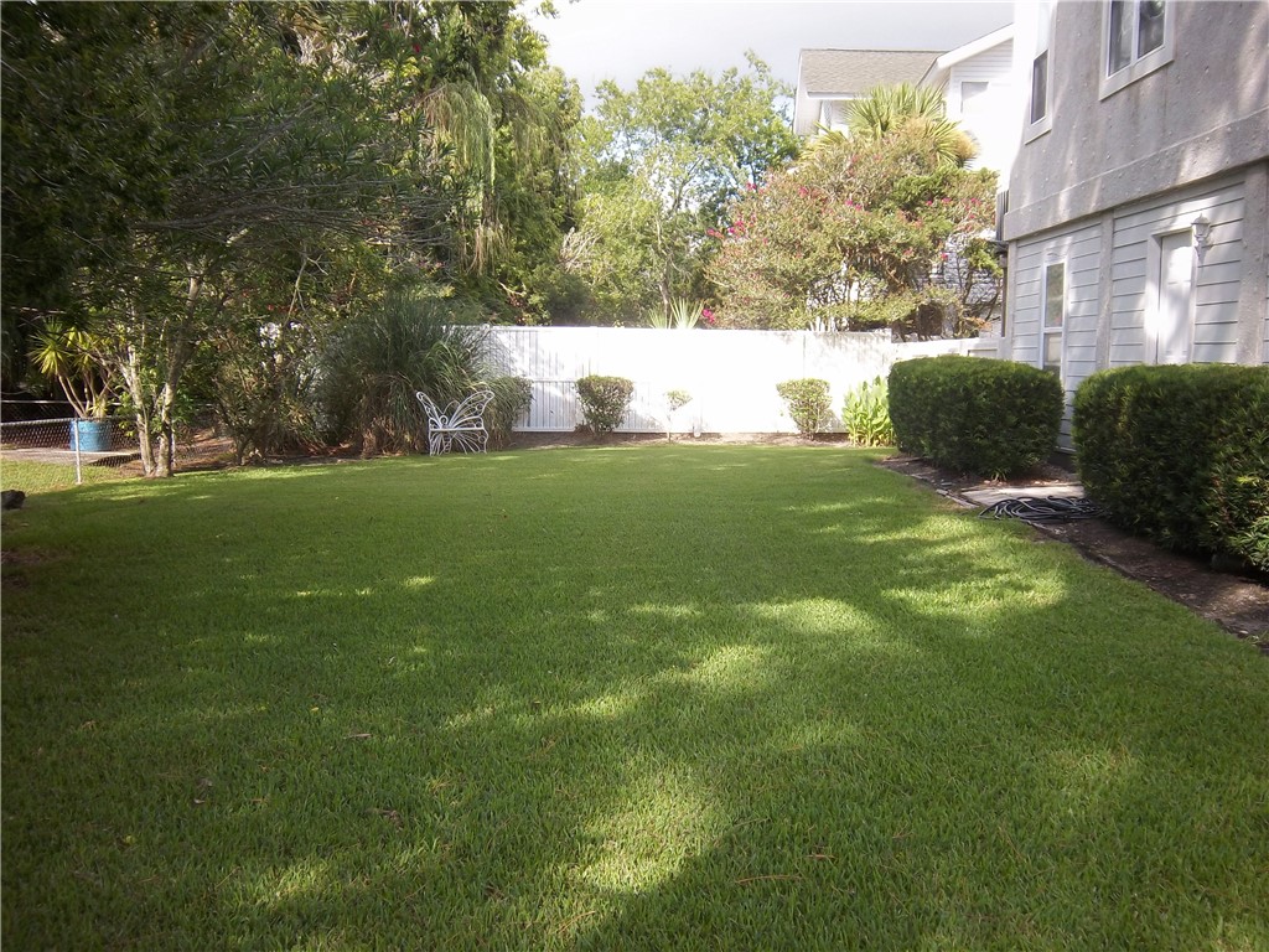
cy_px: 476
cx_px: 634
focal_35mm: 35
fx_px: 1283
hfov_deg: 52.6
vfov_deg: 40.7
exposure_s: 1/160
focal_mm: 6.2
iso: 64
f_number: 3.8
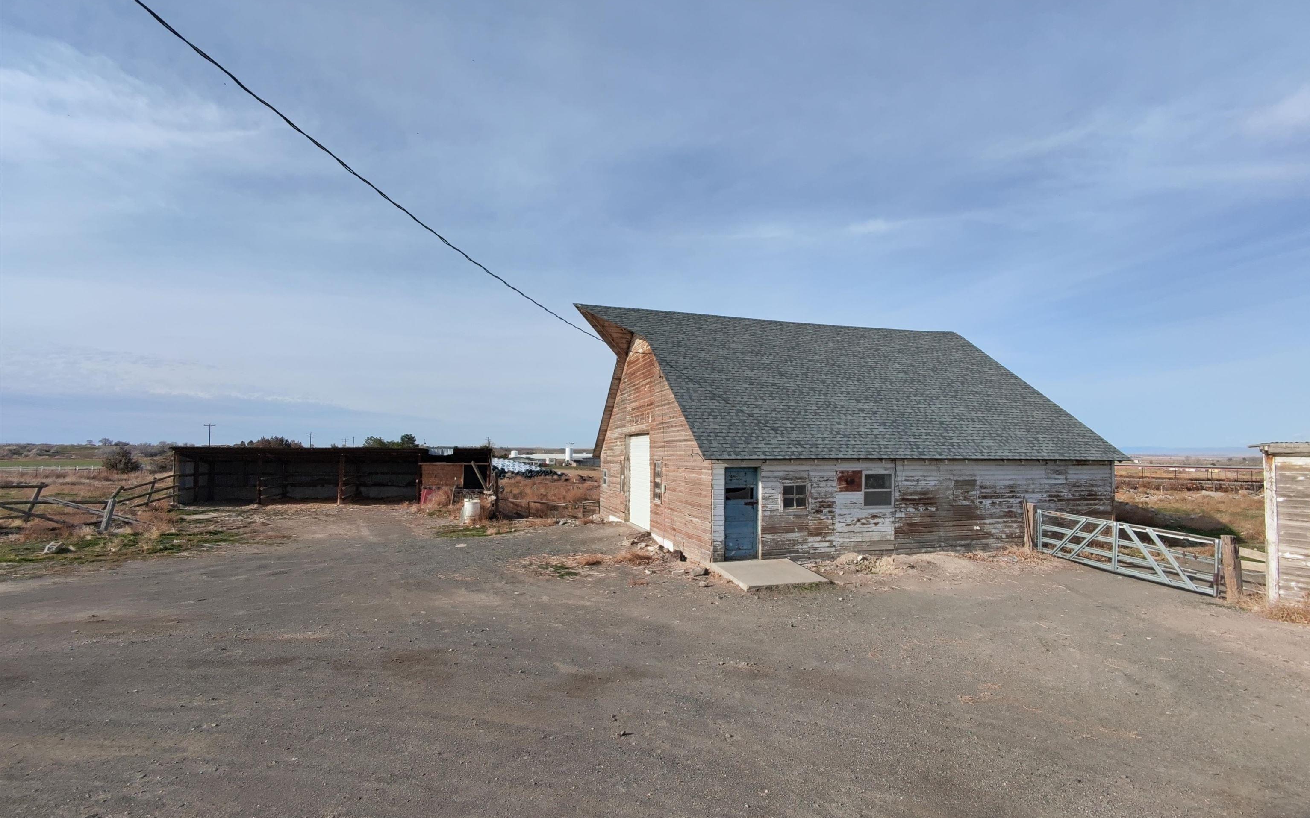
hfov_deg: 94.4
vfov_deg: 68.0
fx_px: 607
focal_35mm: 17
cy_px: 419
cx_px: 656
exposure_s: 1/1739
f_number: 2.55
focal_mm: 16
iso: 104
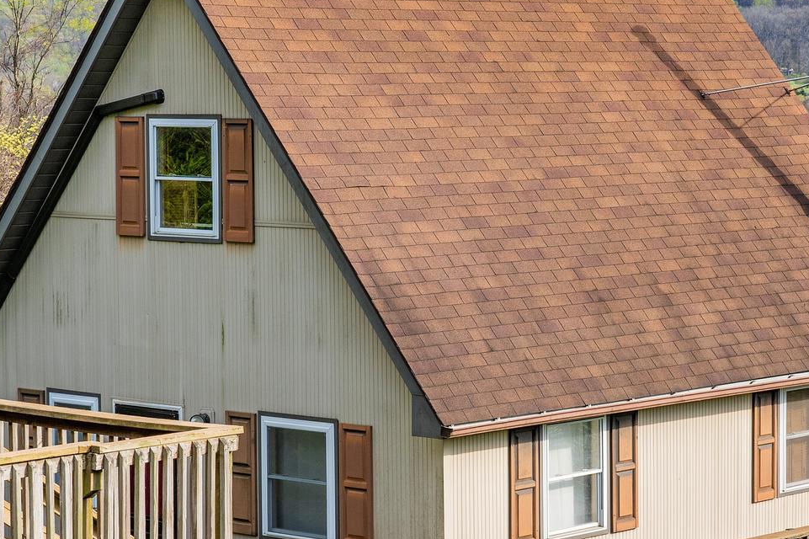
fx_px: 2538
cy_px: 267
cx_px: 450
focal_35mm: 113
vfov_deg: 12.1
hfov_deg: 18.1
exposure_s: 1/400
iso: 400
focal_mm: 53
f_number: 8
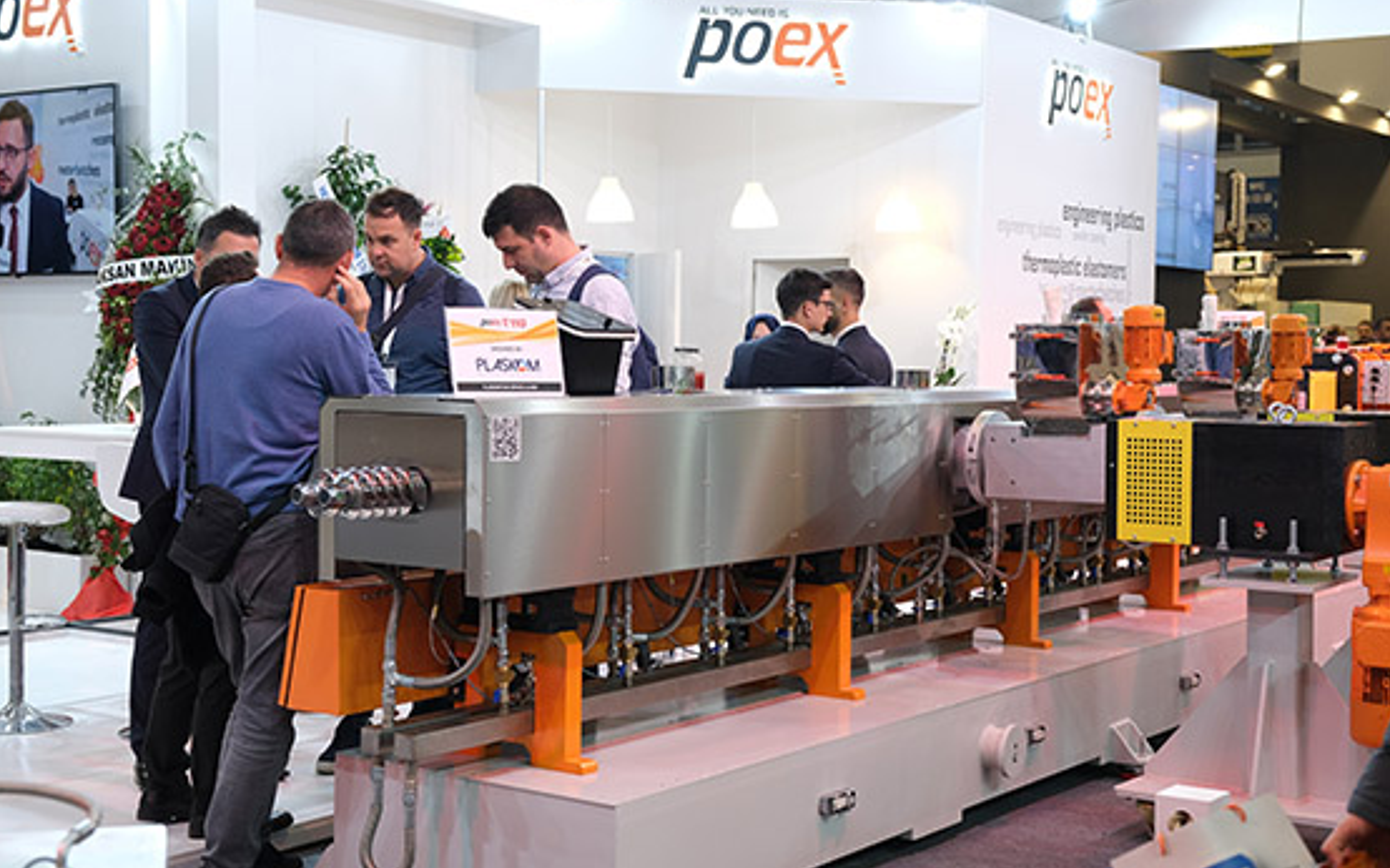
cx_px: 684
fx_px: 1856
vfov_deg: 26.3
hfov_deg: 41.1
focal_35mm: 49
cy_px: 439
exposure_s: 1/125
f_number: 4
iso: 1000
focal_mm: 31.1
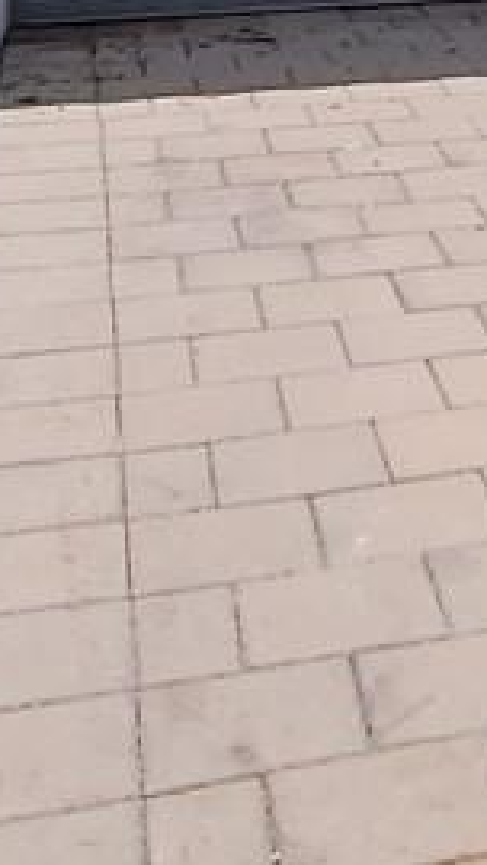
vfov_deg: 20.5
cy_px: -538
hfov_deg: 12.8
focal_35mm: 84
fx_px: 1927
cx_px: 942
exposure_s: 1/2913
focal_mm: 2.2
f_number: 2.2
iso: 64
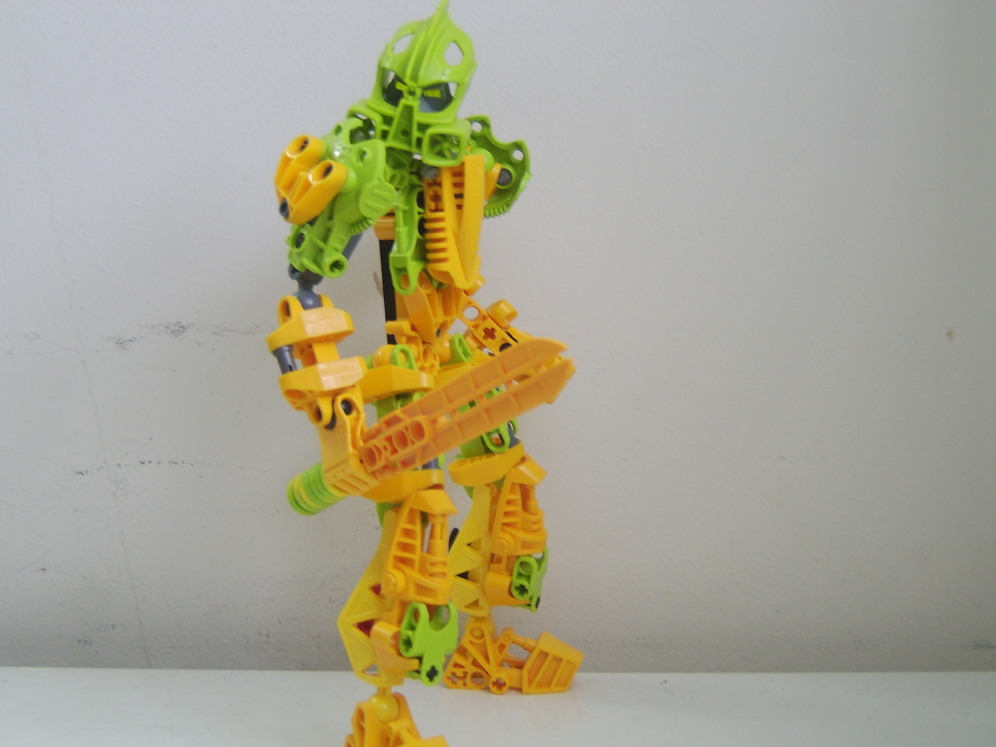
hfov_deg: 41.2
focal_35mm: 46
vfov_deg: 31.5
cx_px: 498
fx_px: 1324
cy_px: 374
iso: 71
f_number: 3.5
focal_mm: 11.93
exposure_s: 1/14
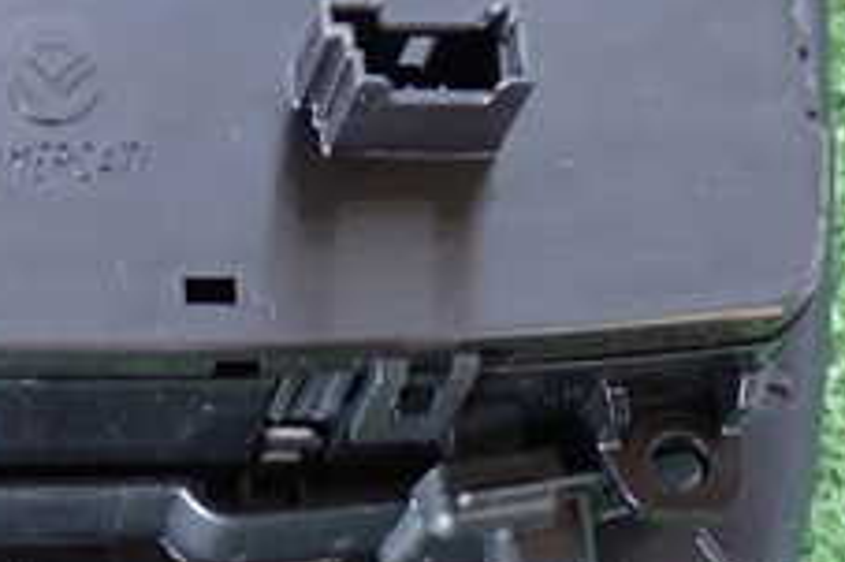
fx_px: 2838
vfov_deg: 11.3
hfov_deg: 16.6
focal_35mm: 121
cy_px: 175
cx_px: -7
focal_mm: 7.84
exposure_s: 1/25
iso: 800
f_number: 2.9
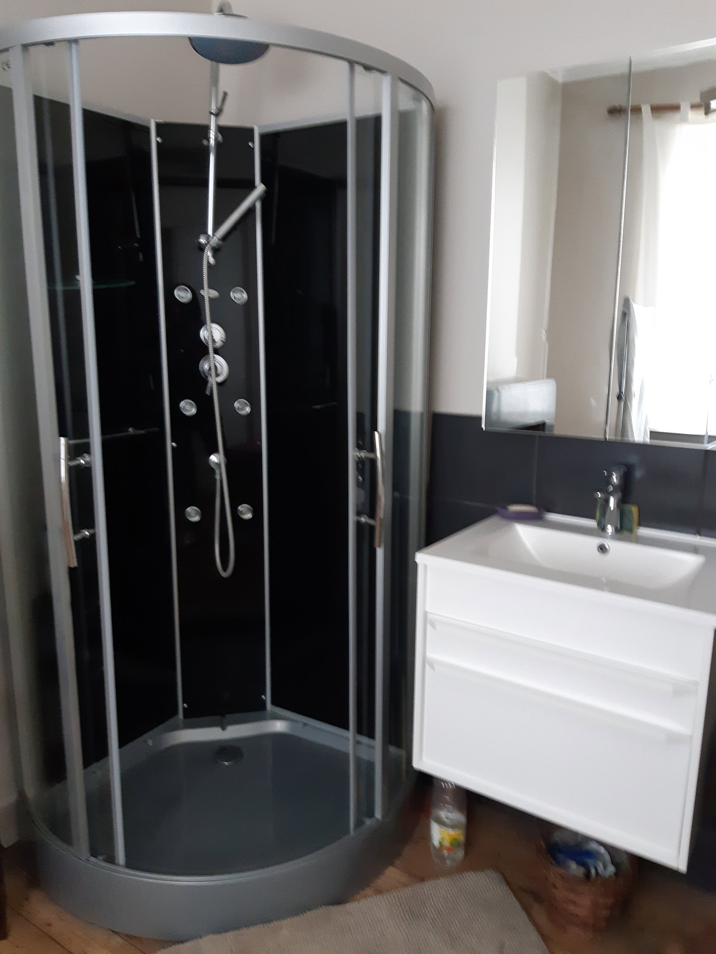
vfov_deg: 67.3
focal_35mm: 26
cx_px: 358
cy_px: 477
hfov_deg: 53.1
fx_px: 717
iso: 320
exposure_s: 1/25
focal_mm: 3.93
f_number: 1.7
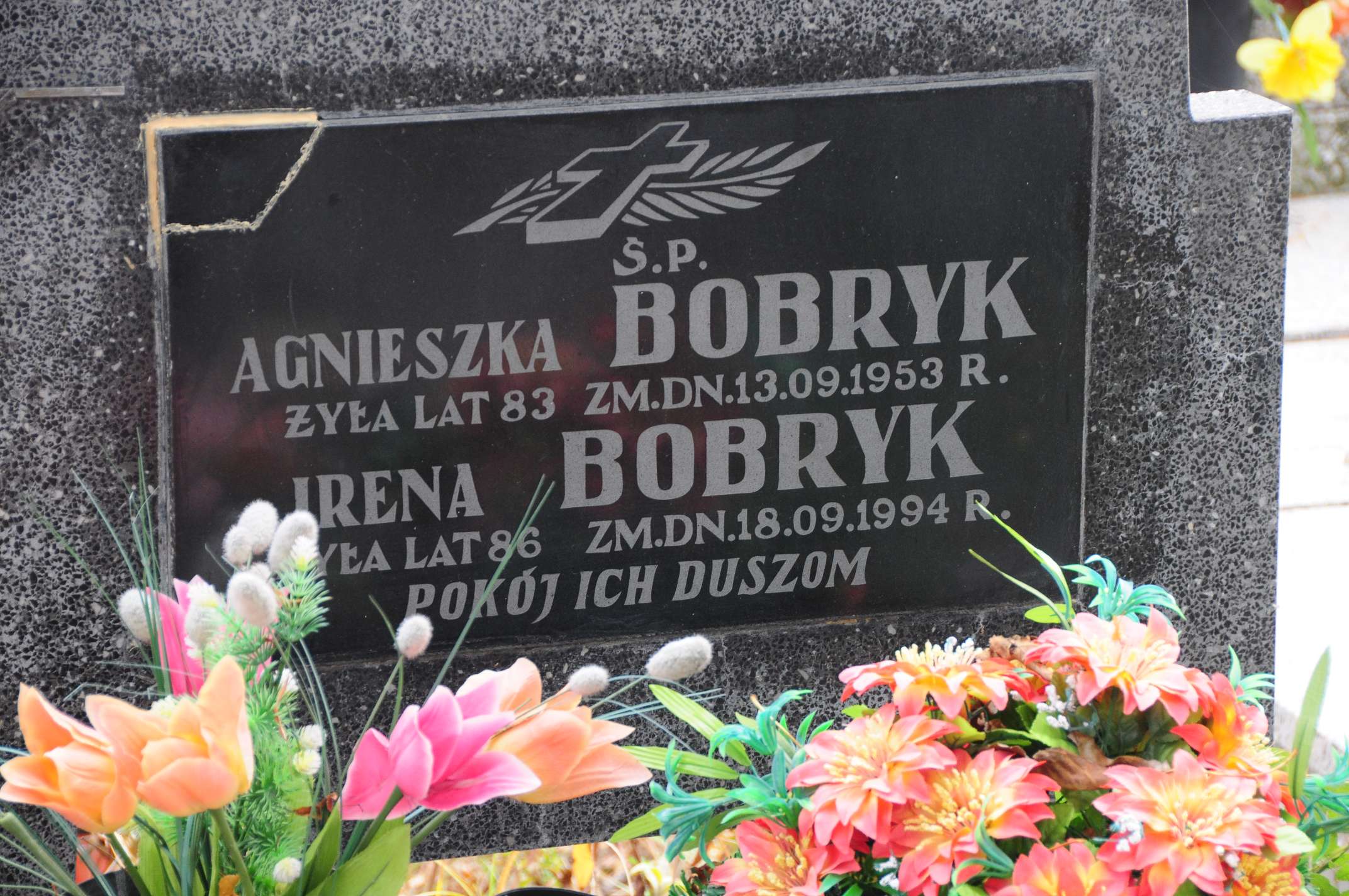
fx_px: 5333
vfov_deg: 9.6
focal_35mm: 142
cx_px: 674
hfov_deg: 14.4
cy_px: 448
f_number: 7.1
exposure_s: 1/100
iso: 500
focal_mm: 95
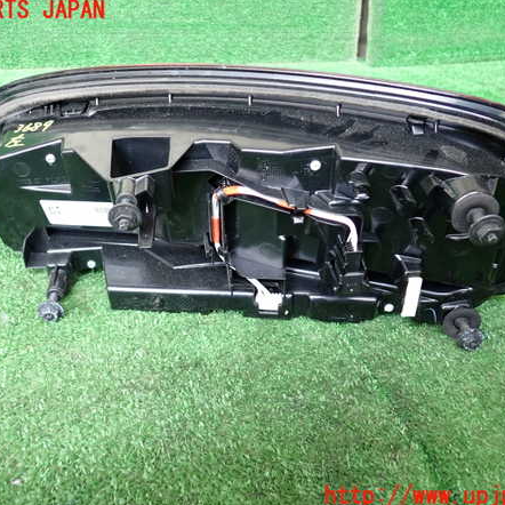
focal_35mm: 36
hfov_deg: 46.0
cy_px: 254
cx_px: 240
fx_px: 594
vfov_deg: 46.0
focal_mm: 5.4
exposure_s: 1/30
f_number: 2.3
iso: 250
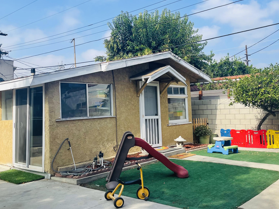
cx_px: 173
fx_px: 274
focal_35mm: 34
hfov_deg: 53.4
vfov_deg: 41.7
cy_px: 90
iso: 32
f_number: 1.6
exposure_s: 1/2660
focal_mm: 5.1
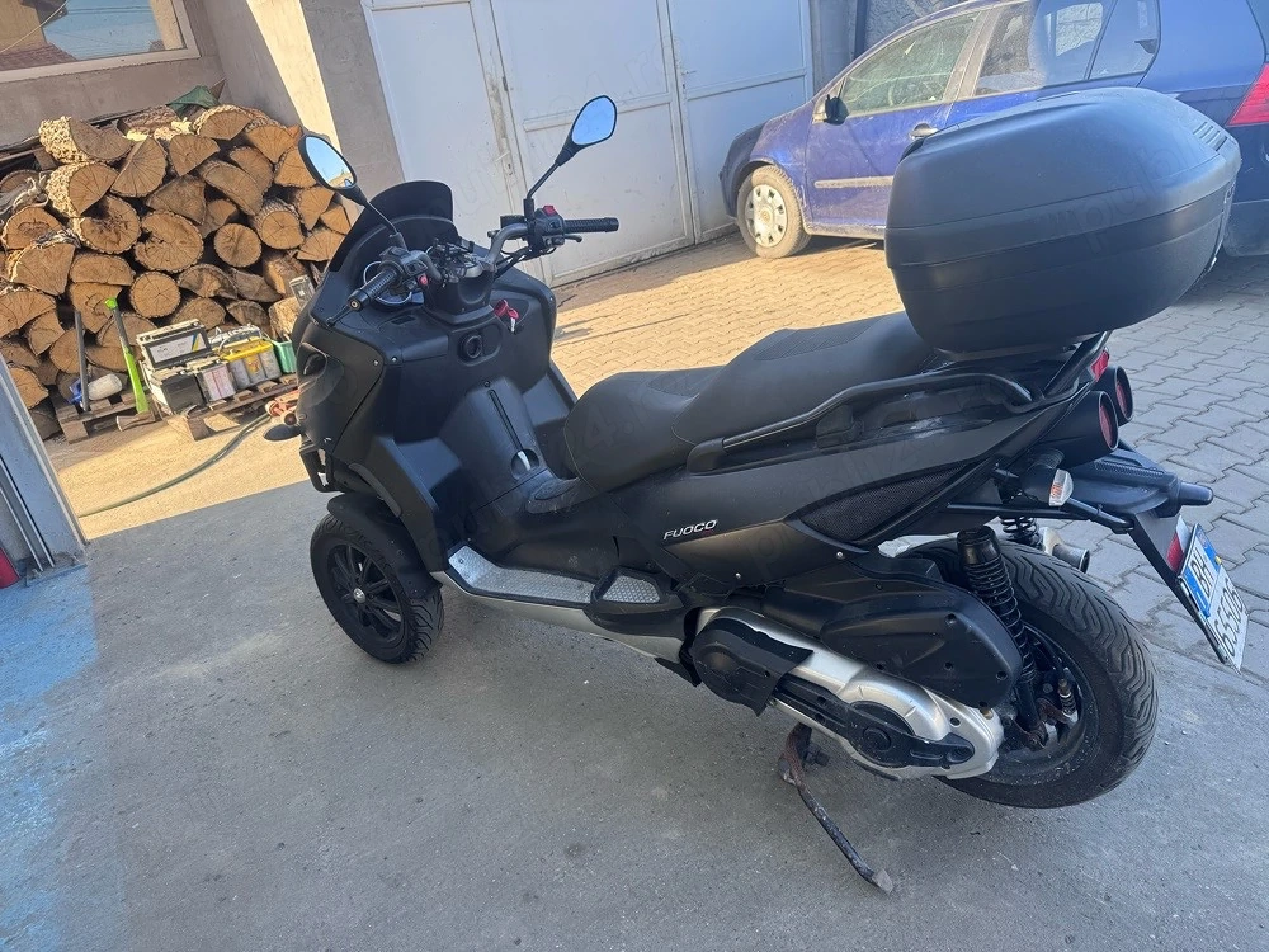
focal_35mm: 24
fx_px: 880
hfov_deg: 71.6
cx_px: 634
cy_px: 476
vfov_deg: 56.8
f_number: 1.78
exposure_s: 1/329
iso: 80
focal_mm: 6.76
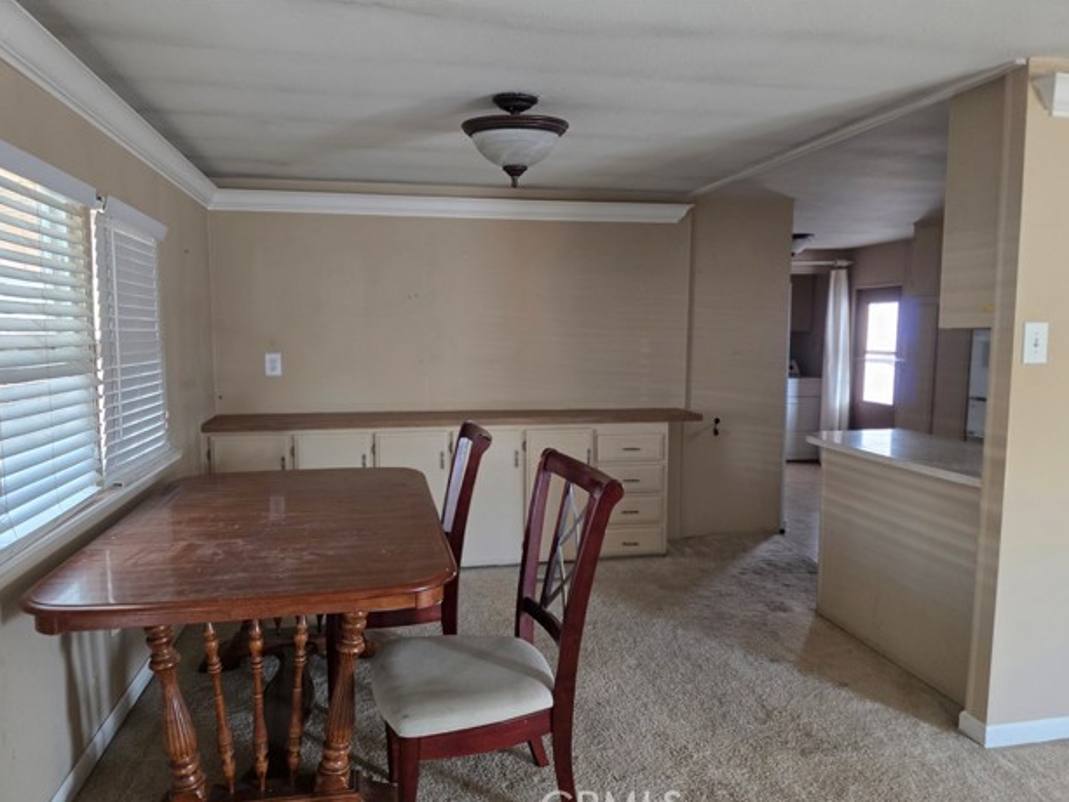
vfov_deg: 56.8
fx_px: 741
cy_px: 413
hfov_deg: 71.6
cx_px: 528
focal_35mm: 24
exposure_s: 1/120
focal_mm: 6.3
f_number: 1.7
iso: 500
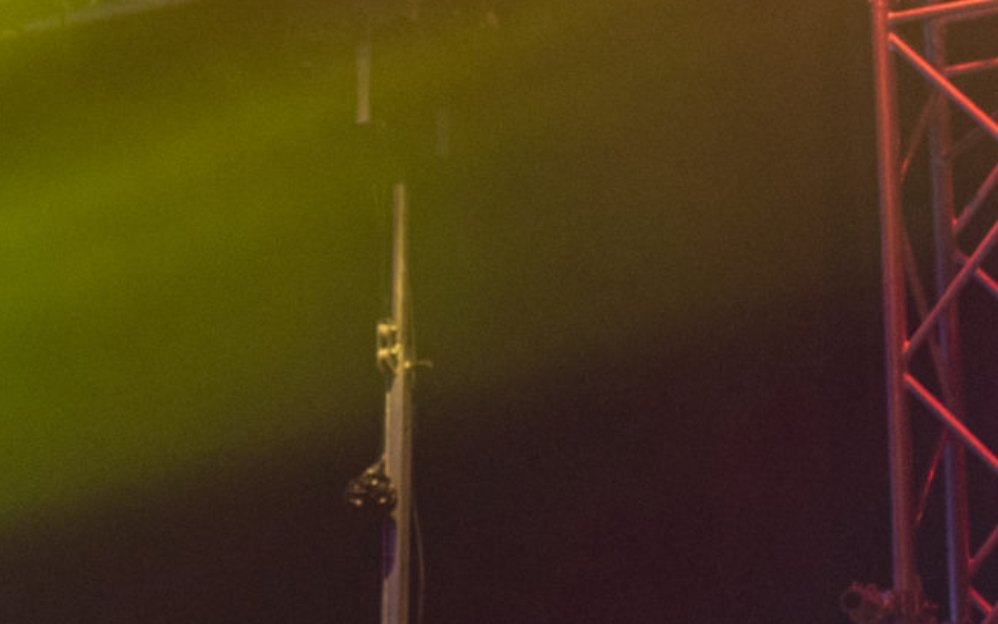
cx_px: -21
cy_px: 77
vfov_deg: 9.3
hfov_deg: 14.7
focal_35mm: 140
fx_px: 3807
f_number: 2.8
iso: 1000
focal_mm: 35
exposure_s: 1/320
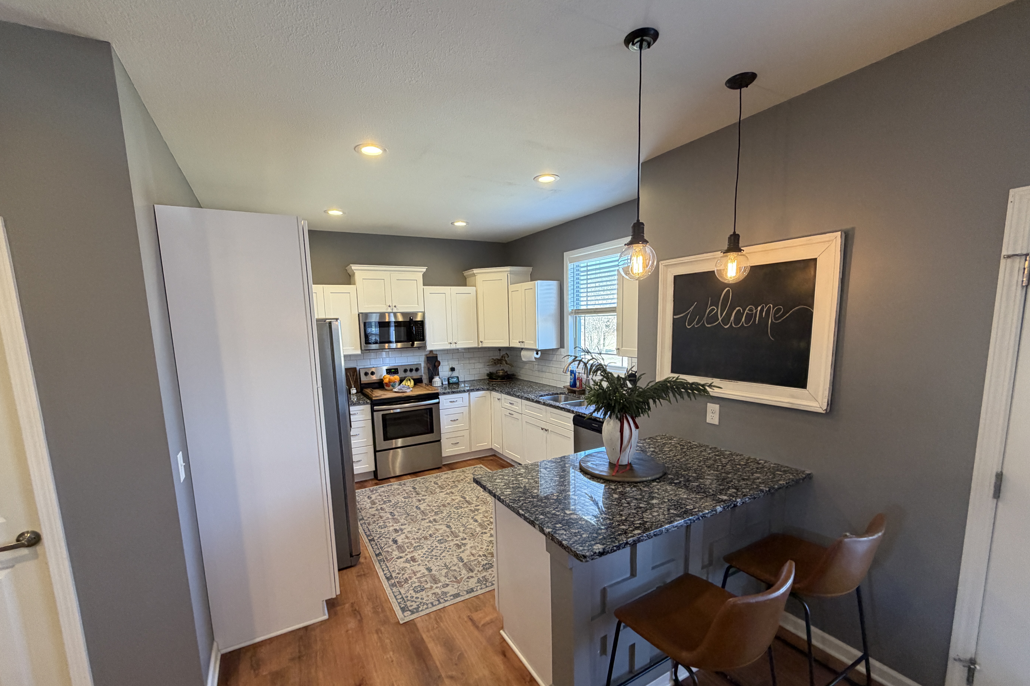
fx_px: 429
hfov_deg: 100.4
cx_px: 500
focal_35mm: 15
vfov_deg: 77.1
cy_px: 379
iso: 250
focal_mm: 2.22
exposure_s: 1/60
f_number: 2.2
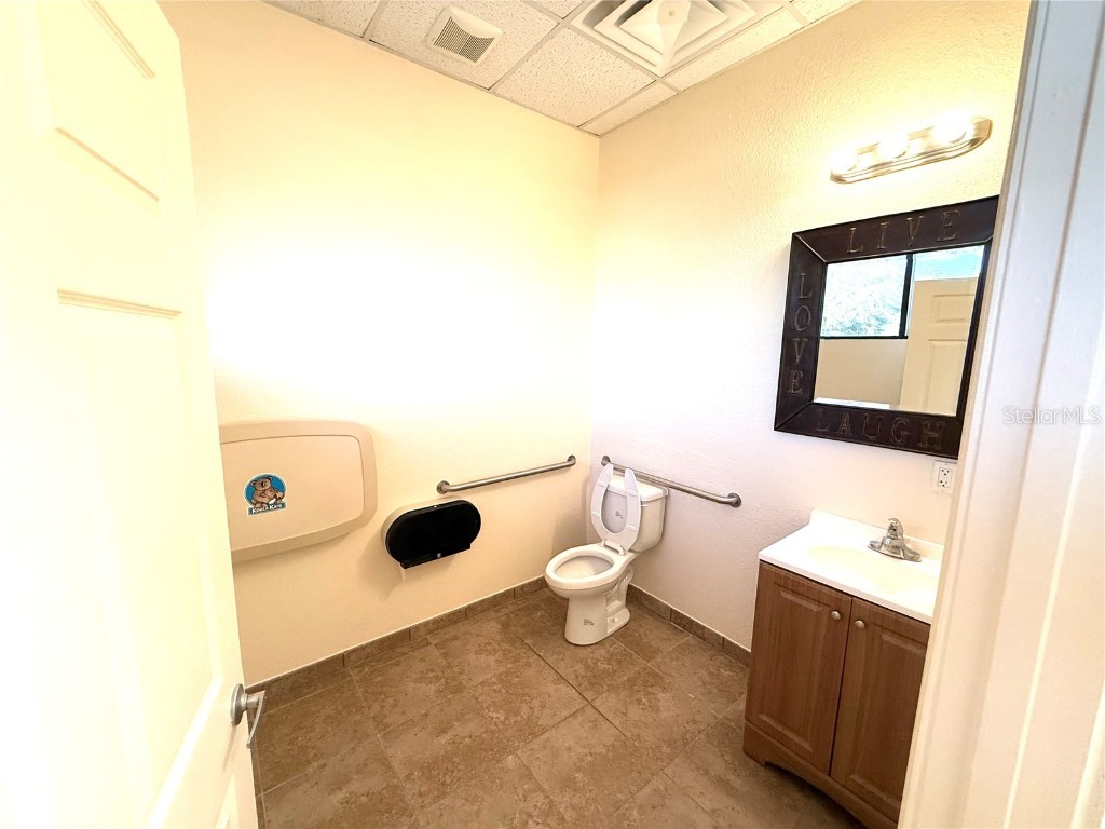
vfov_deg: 85.7
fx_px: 447
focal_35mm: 14
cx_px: 552
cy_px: 414
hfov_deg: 102.1
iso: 250
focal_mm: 2.22
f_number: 2.2
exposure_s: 1/120
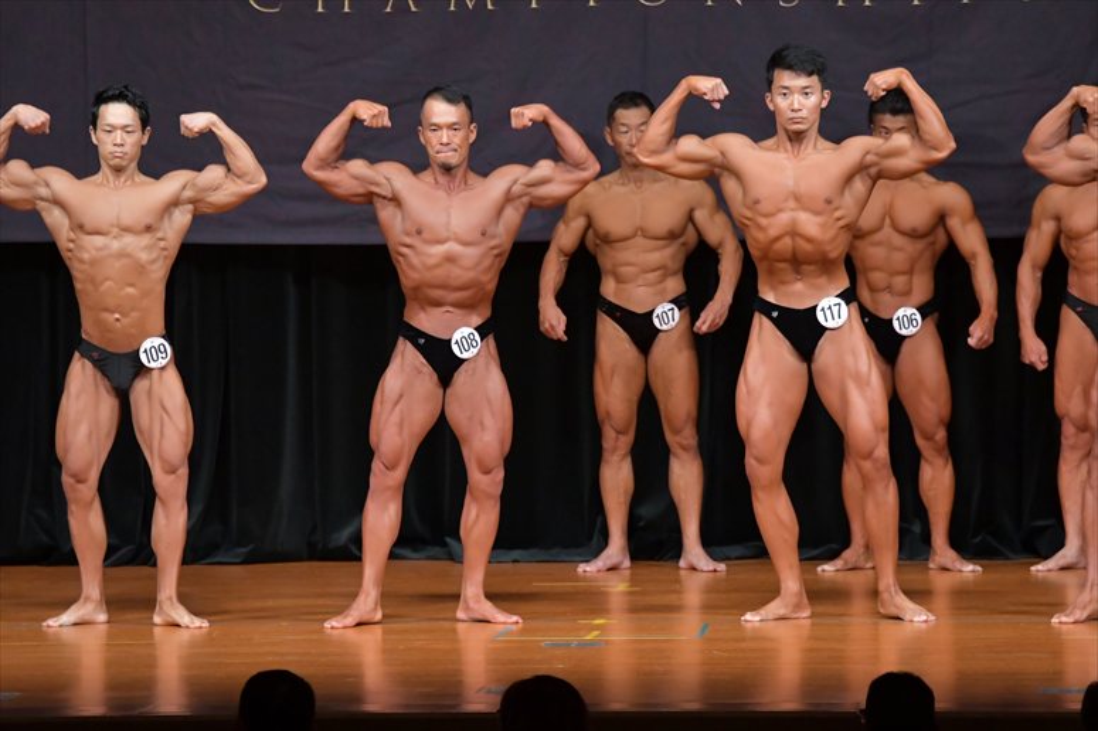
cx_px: 549
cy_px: 366
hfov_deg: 8.1
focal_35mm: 255
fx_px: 7774
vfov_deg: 5.4
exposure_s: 1/400
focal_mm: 170
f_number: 5.6
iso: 5000
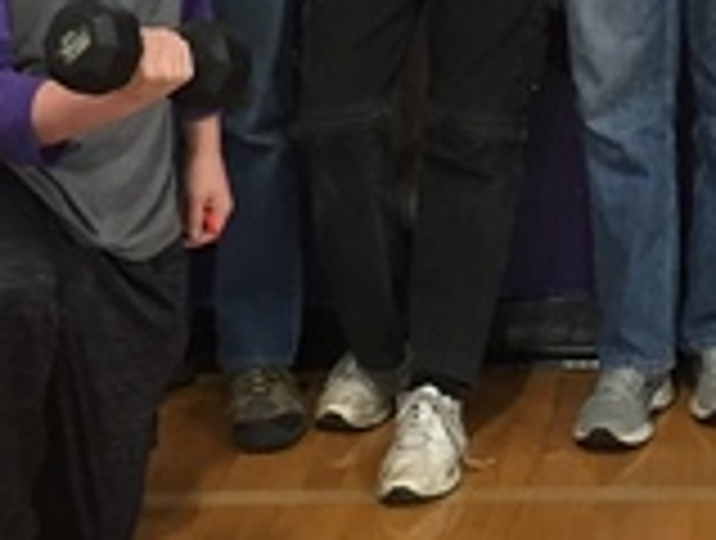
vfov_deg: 11.1
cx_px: 730
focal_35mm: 131
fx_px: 2716
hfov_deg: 14.8
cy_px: -180
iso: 80
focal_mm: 4.15
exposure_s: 1/30
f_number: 2.2
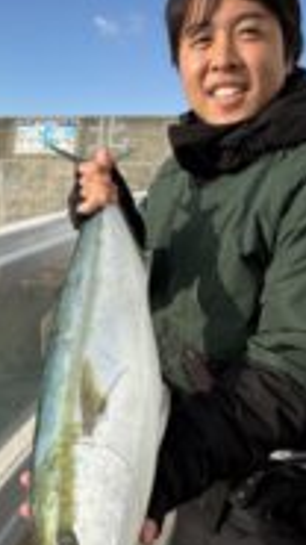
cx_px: 153
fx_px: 476
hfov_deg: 35.6
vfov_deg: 59.4
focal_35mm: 33
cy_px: 298
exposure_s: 1/770
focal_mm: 2.22
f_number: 2.2
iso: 25
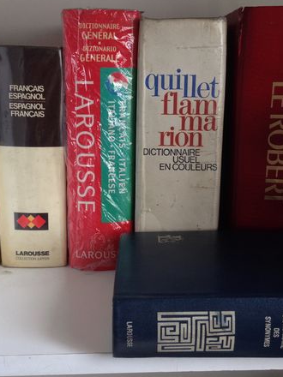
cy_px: 187
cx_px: 138
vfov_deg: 42.1
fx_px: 491
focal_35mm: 45
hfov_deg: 32.2
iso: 64
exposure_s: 1/60
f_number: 2.4
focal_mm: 4.12
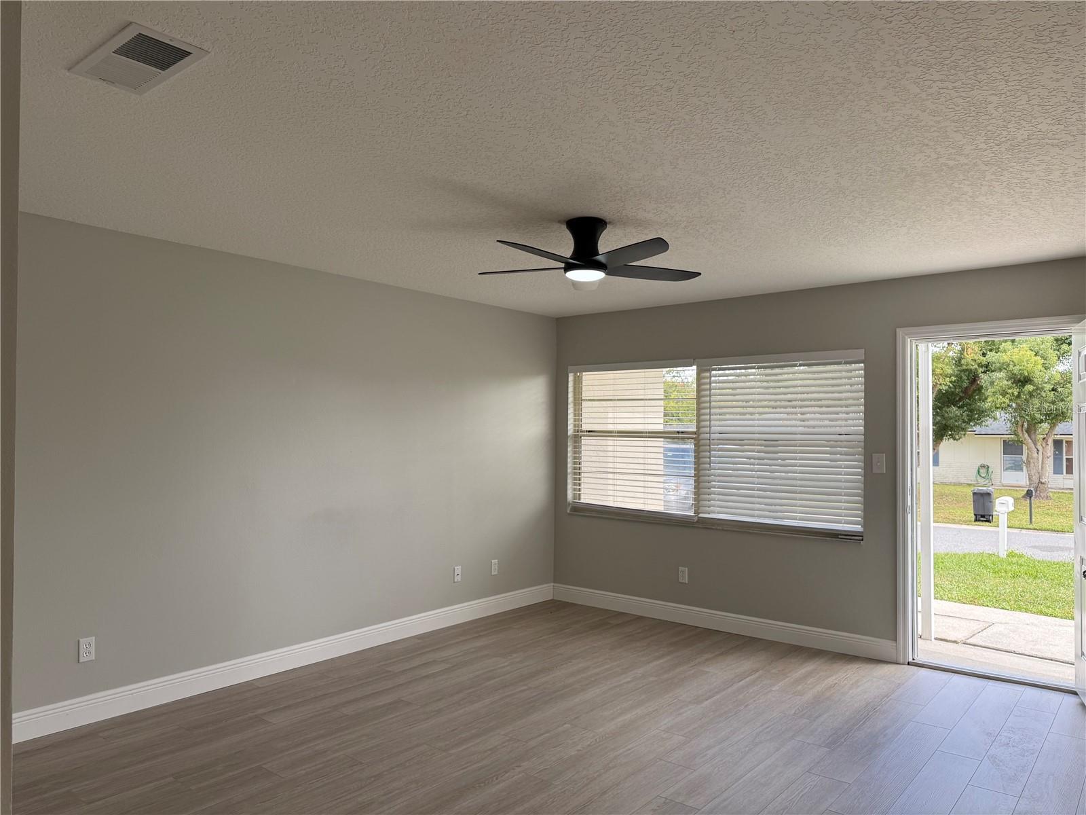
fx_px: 753
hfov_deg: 71.6
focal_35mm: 24
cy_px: 408
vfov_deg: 56.8
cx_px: 543
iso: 100
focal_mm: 6.76
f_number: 1.78
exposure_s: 1/319
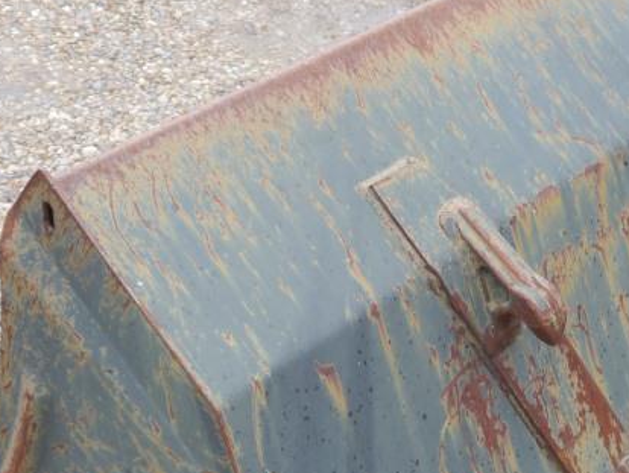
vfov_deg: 17.5
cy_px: 325
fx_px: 1527
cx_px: 439
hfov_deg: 23.1
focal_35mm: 84
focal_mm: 17
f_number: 4
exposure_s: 1/100
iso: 160
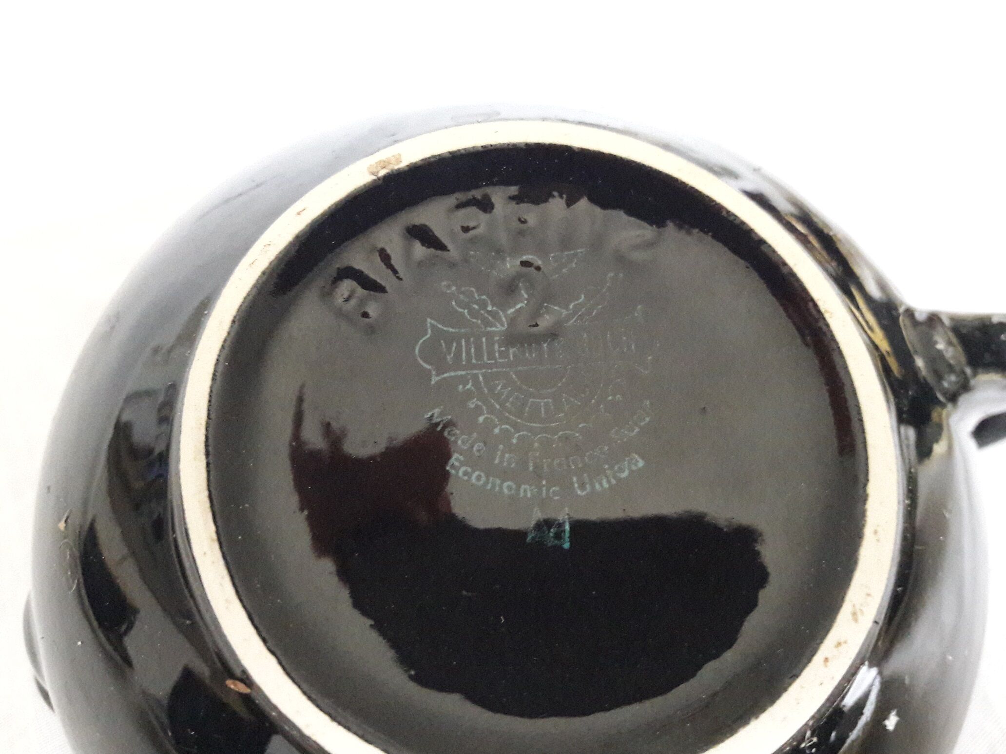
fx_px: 814
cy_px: 377
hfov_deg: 63.4
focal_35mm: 28
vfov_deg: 49.7
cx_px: 503
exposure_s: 1/17
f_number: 1.9
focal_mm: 3.7
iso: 640
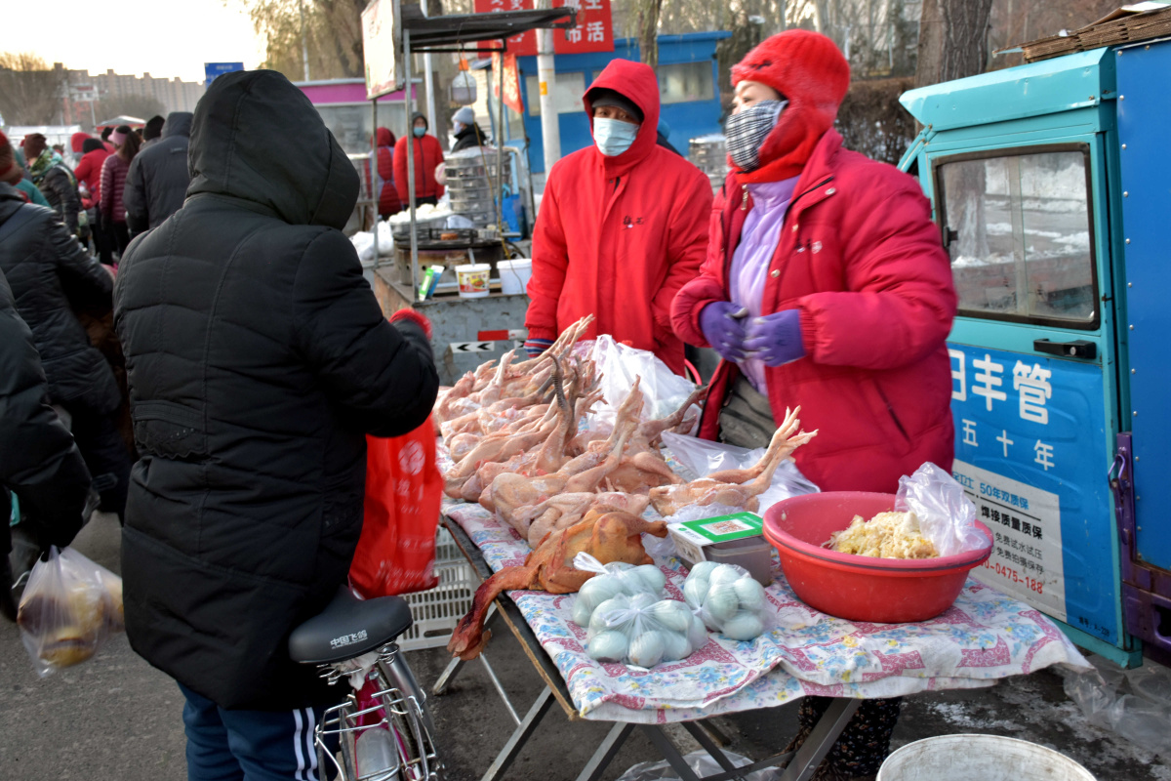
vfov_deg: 36.9
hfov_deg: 53.1
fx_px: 1171
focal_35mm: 36
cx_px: 586
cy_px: 390
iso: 320
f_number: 4
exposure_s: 1/40
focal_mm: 24
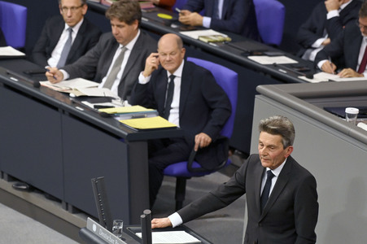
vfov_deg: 5.1
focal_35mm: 270
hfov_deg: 7.6
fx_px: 2750
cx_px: 184
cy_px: 122
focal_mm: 270
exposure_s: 1/400
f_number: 5.6
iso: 8000
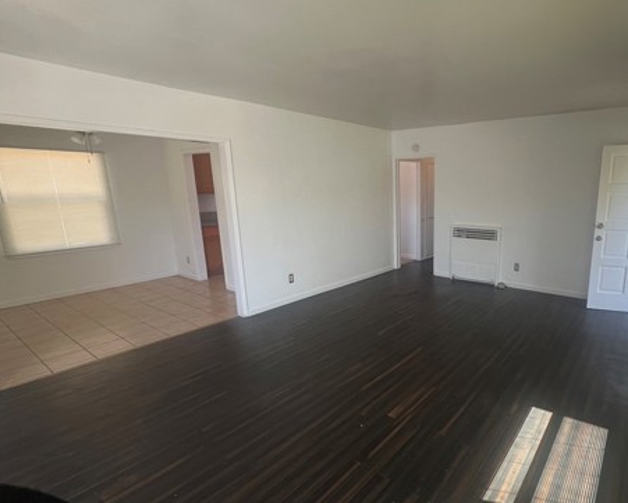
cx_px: 415
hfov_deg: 83.6
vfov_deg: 73.8
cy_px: 259
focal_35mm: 18
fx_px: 335
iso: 100
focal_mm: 1.57
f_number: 1.8
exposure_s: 1/99
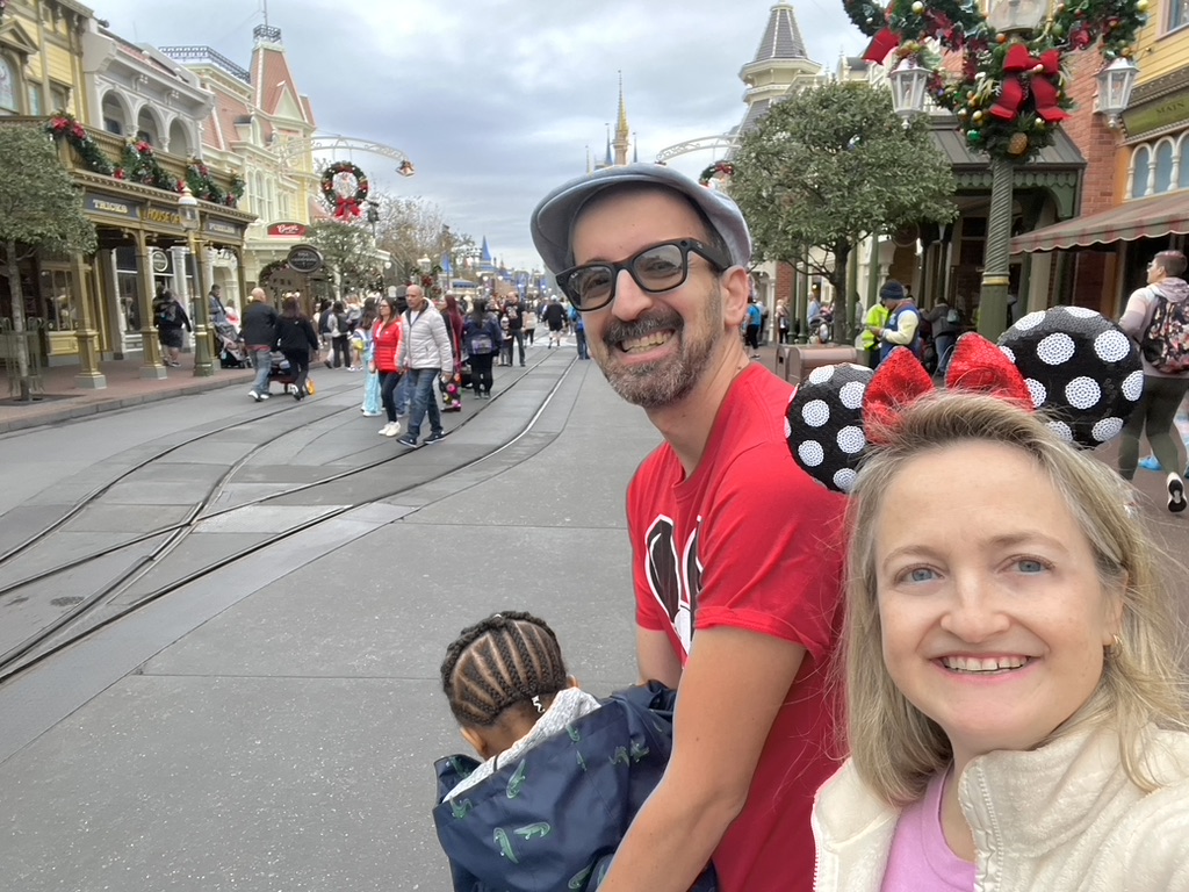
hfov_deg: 73.9
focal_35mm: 23
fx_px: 790
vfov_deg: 58.9
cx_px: 594
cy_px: 446
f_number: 2.2
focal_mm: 2.71
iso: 64
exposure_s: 1/121
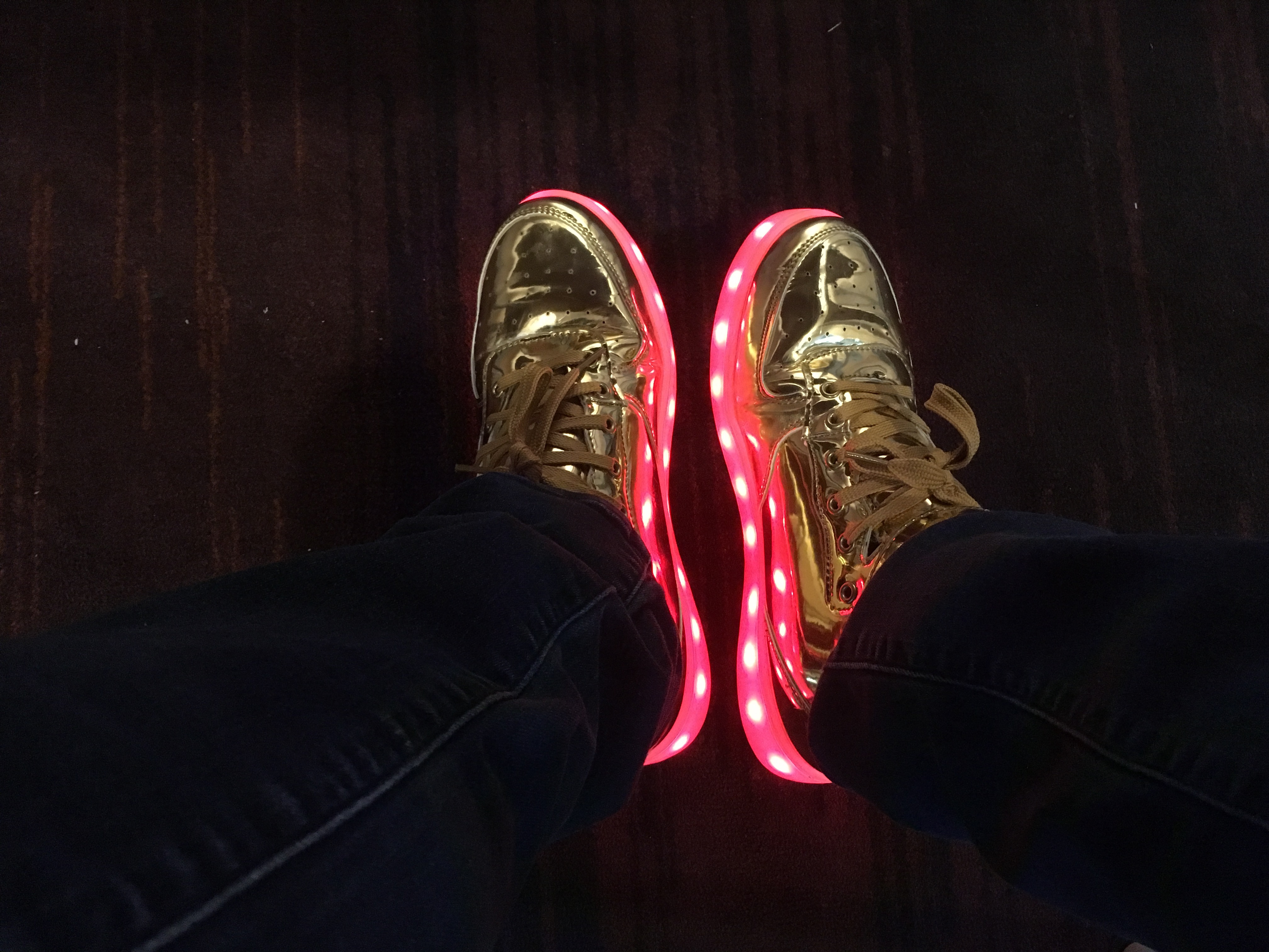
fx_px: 1063
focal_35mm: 29
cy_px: 476
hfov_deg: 61.7
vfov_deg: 48.2
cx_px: 634
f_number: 2.2
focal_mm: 4.15
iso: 320
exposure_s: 1/15
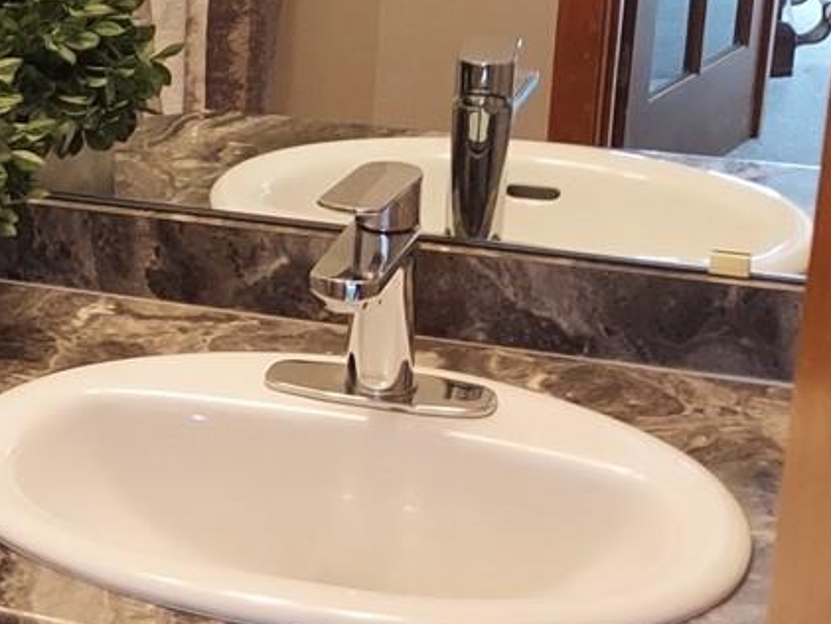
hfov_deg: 18.8
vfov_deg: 15.6
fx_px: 2281
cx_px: -324
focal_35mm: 95
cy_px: 241
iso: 320
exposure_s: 1/40
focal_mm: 4.6
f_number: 2
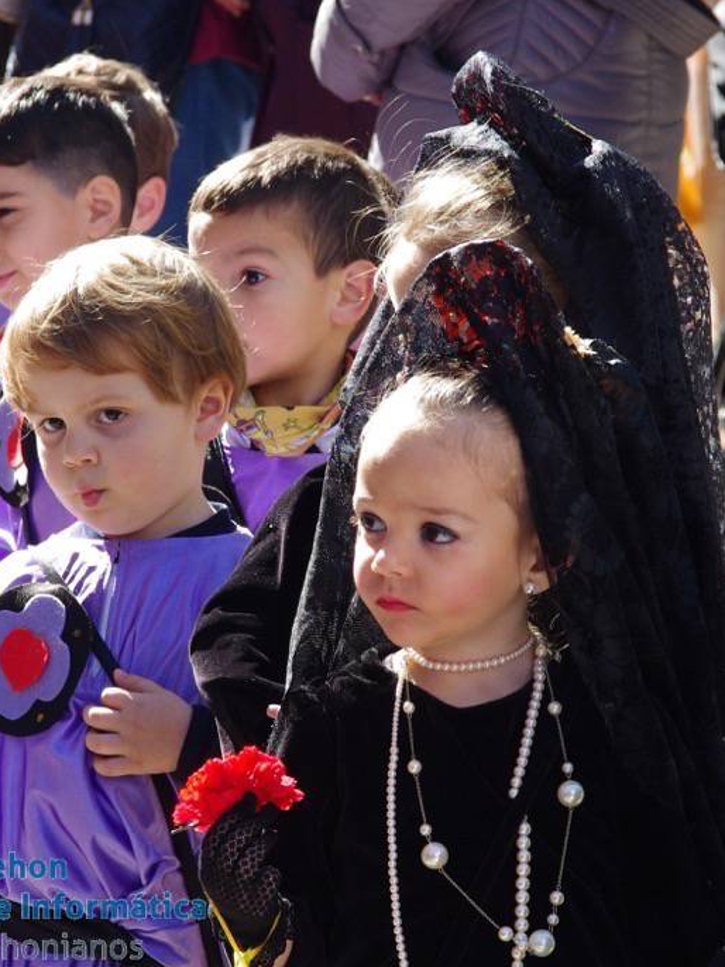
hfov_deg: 6.0
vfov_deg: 8.0
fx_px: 6895
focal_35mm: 247
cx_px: 334
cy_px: 491
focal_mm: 98
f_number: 8
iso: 800
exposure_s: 1/320
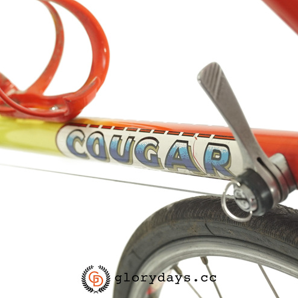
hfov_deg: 15.0
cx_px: 149
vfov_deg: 15.0
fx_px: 1130
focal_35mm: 116
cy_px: 150
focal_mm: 60
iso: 1250
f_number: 7.1
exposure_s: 1/250
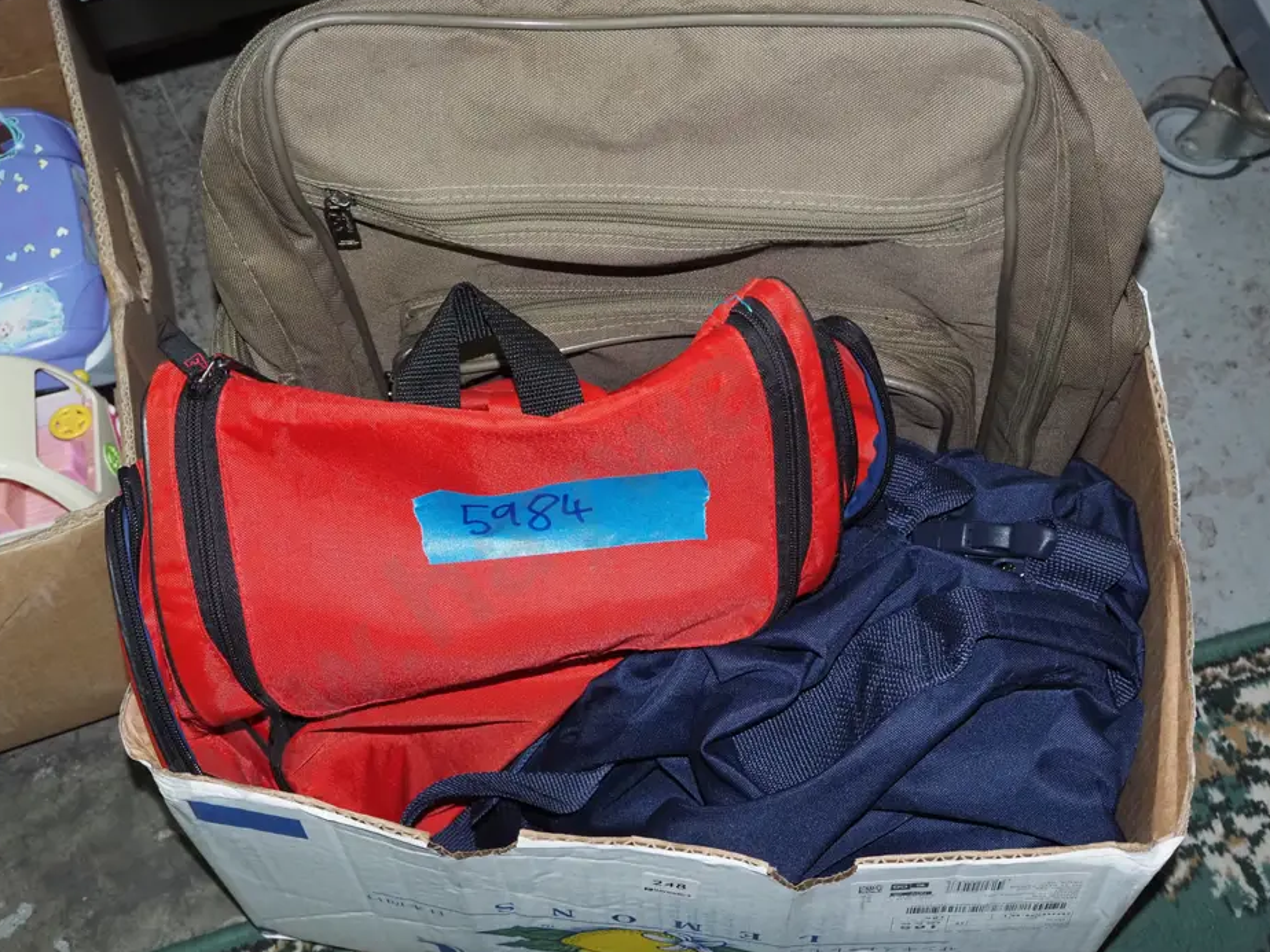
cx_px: 675
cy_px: 430
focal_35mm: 51
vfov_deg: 28.5
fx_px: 1871
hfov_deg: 37.5
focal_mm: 23
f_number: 5.6
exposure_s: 1/160
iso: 2500
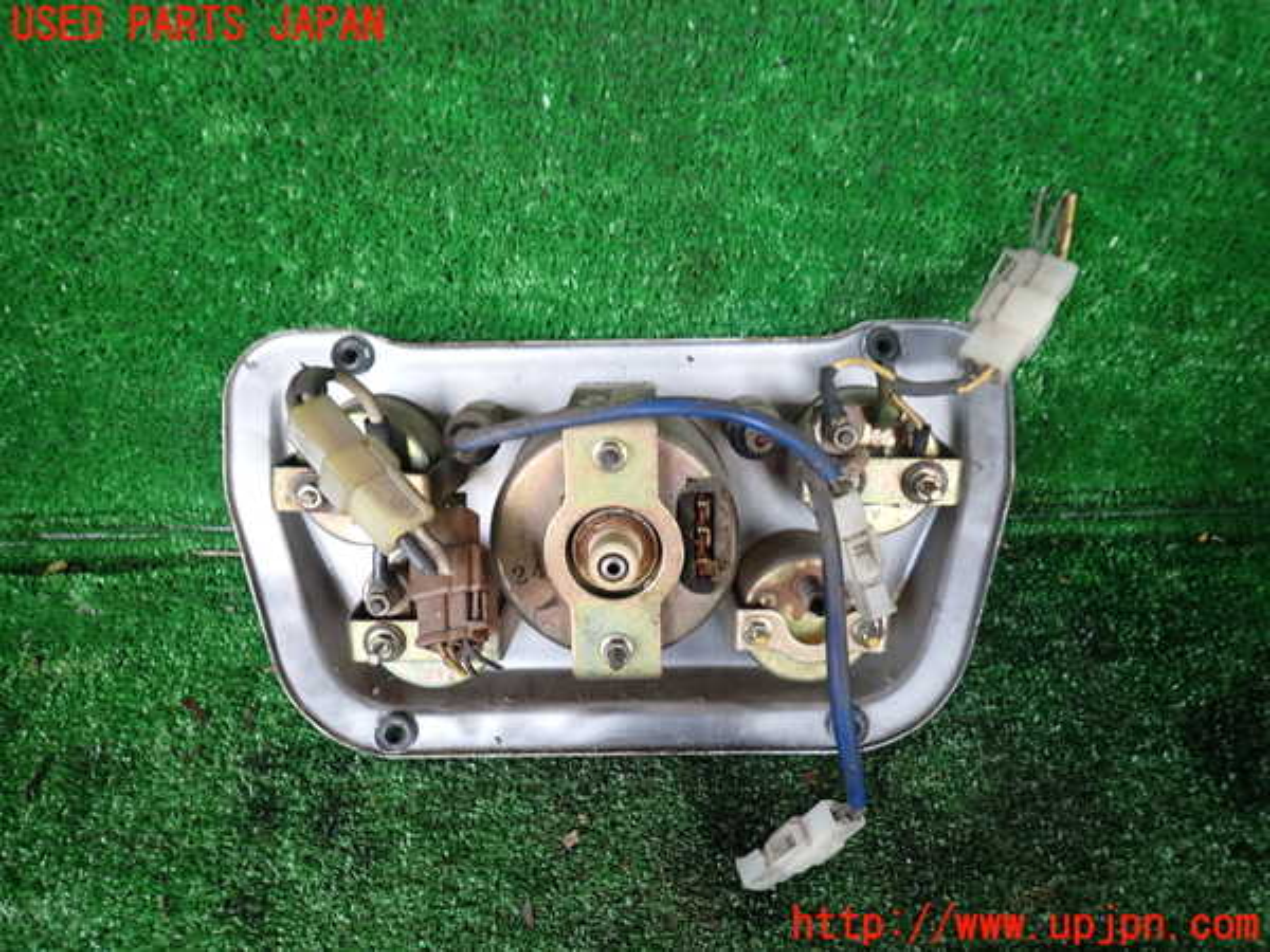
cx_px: 635
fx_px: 917
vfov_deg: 54.9
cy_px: 476
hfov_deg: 69.4
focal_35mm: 25
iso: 100
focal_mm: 4.5
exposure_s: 1/60
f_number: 2
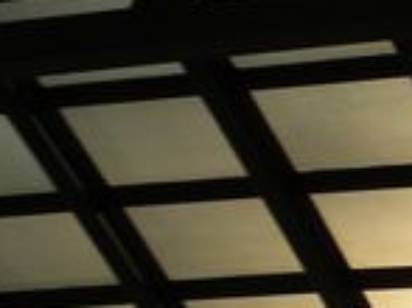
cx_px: 841
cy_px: 342
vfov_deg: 7.3
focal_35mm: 201
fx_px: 2390
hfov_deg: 9.2
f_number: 10
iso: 64
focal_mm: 6.6
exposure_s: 1/80.8
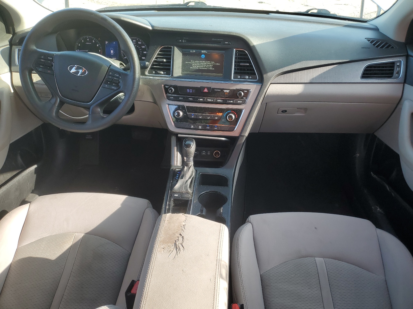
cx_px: 206
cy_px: 154
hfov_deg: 67.3
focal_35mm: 26
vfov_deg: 53.1
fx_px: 310
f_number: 1.5
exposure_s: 1/172
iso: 50
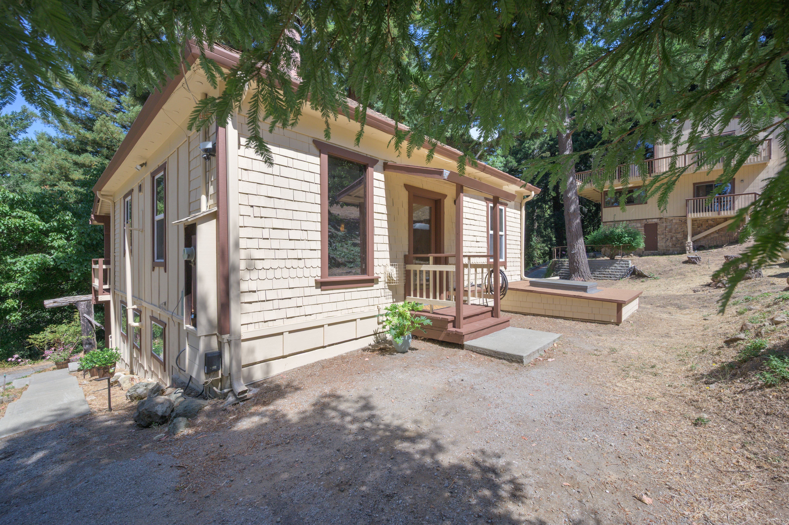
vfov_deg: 81.1
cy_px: 262
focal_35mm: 14
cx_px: 394
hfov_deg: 104.3
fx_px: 307
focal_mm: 14
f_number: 9
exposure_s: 1/640
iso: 400
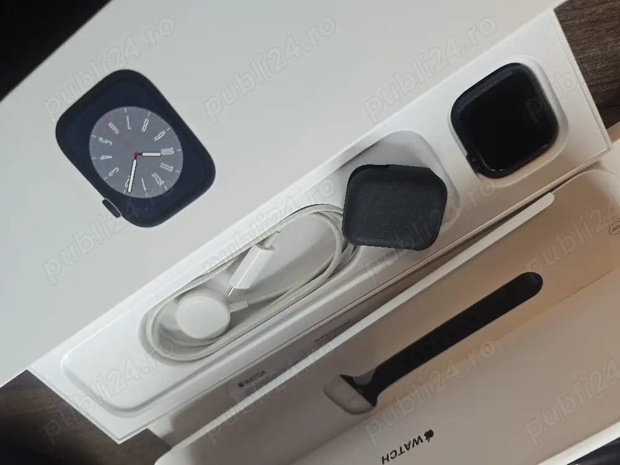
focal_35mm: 23
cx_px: 310
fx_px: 412
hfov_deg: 73.9
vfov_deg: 58.9
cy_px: 232
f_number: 1.7
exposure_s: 1/120
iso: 125
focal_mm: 6.3
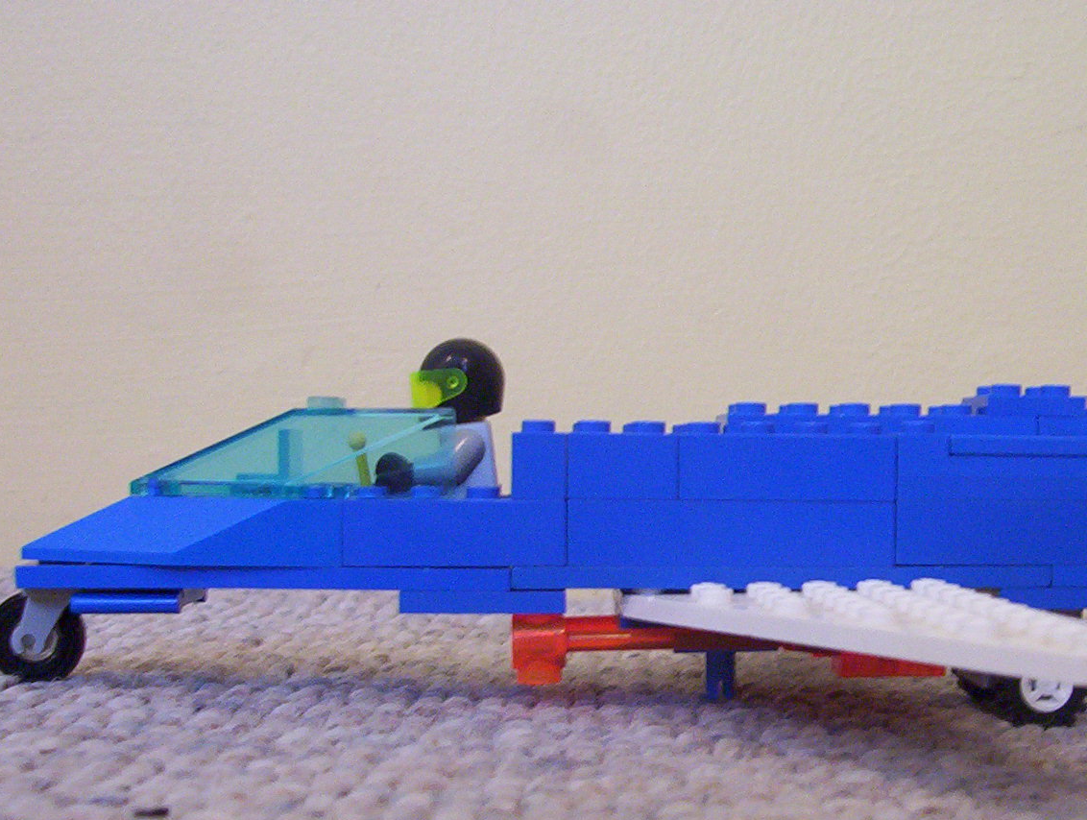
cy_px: 568
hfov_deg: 30.8
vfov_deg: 23.6
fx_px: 1951
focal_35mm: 62
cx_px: 749
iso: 200
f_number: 2.73
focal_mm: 5.77
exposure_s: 1/10.9
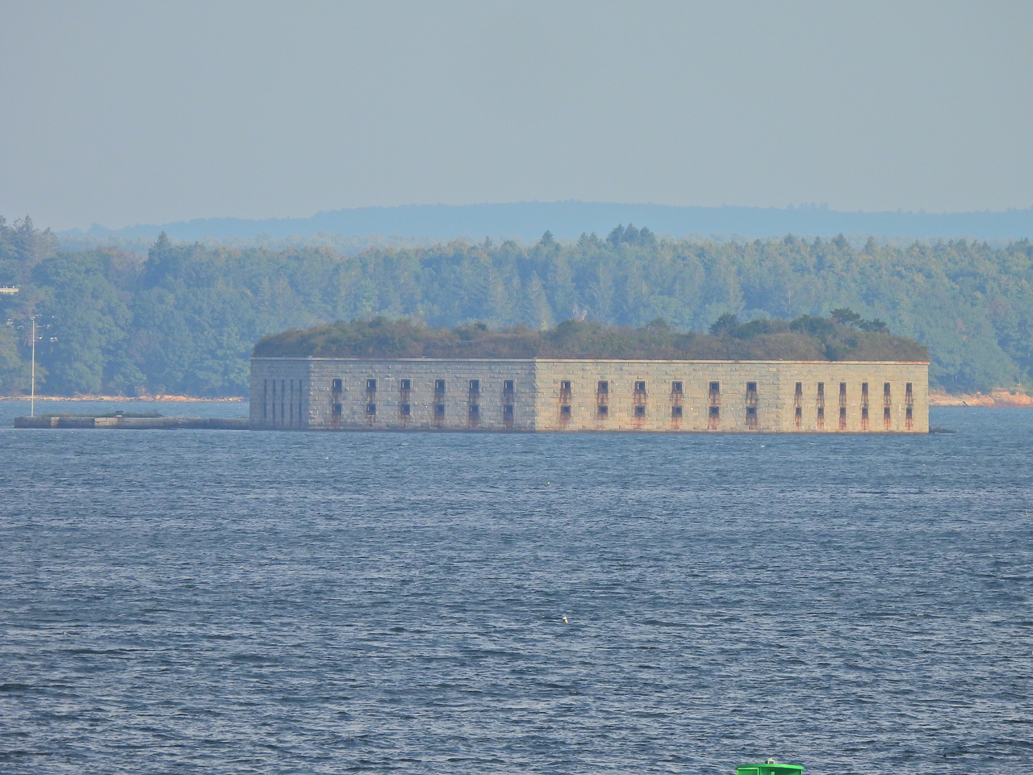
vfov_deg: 1.6
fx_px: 28350
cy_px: 388
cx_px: 516
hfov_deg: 2.1
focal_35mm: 950
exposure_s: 1/500
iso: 125
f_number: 5.6
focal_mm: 170
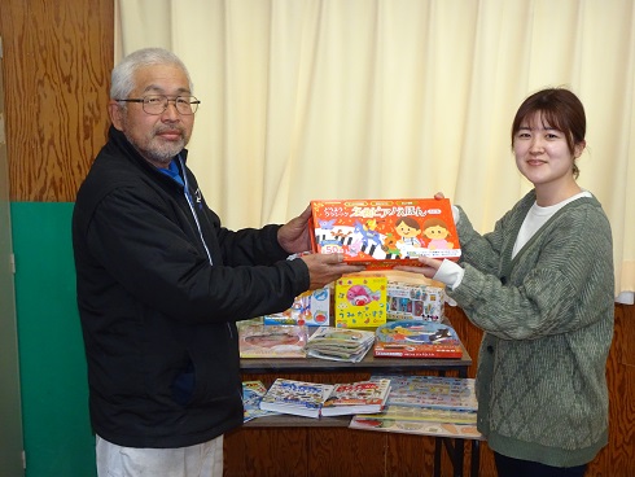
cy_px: 238
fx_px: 1028
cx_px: 318
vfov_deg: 26.1
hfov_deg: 34.3
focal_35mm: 56
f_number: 4.5
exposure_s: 1/60
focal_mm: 9.52
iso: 640
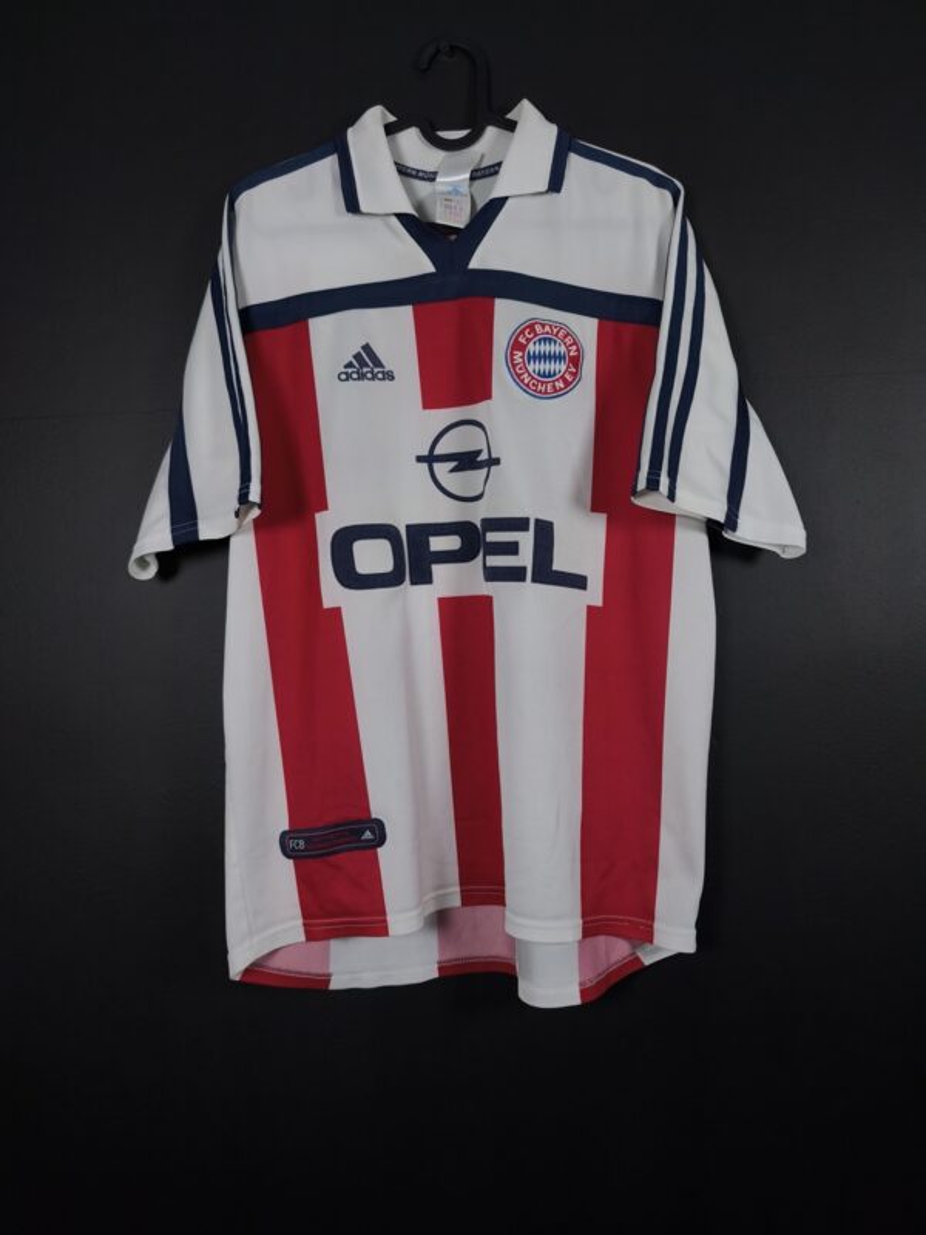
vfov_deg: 73.9
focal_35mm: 23
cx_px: 463
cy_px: 618
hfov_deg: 58.9
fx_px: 820
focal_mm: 6.57
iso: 400
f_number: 1.6
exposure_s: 1/160
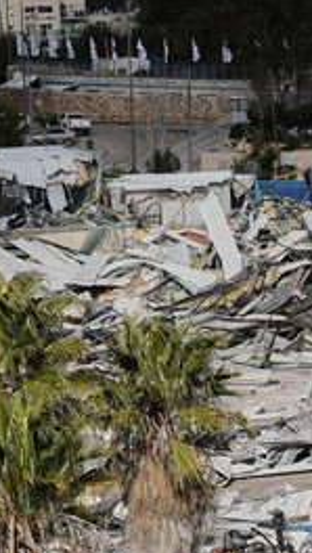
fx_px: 3095
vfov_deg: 10.2
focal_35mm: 211
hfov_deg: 5.5
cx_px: 783
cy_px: 158
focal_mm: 52
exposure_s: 1/2500
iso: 160
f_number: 4
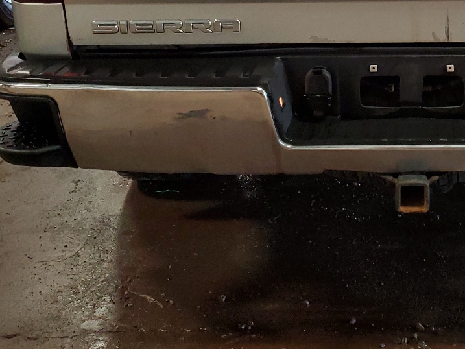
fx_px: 779
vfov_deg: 23.7
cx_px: 411
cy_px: -30
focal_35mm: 58
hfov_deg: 31.8
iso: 182
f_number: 1.5
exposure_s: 1/60.2
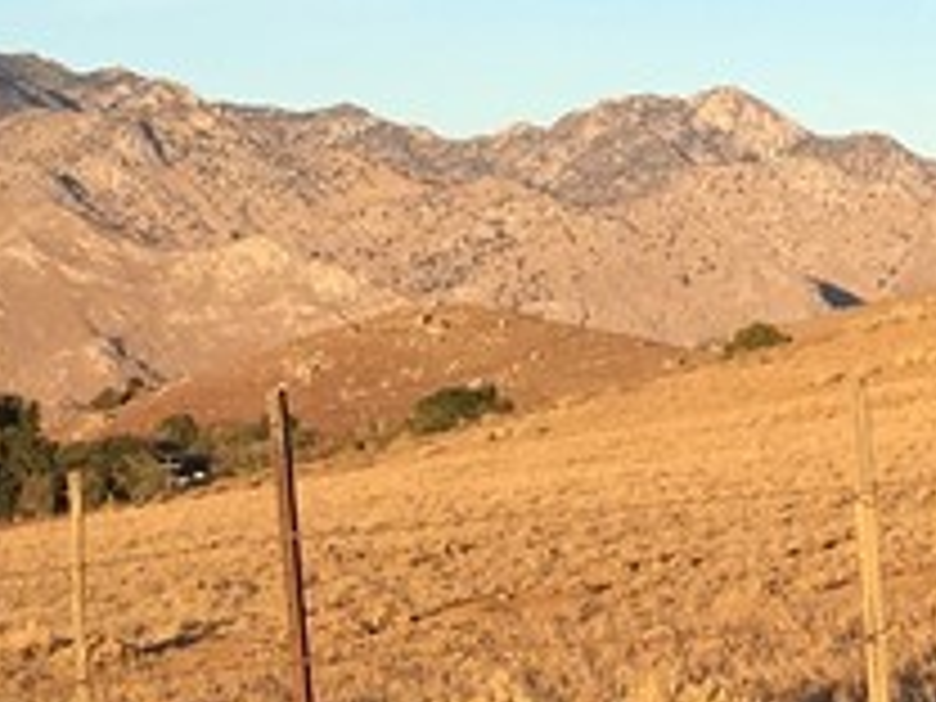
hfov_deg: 13.3
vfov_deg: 10.3
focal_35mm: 143
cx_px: 1202
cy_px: 58
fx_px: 3867
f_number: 2.2
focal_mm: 4.15
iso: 25
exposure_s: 1/777
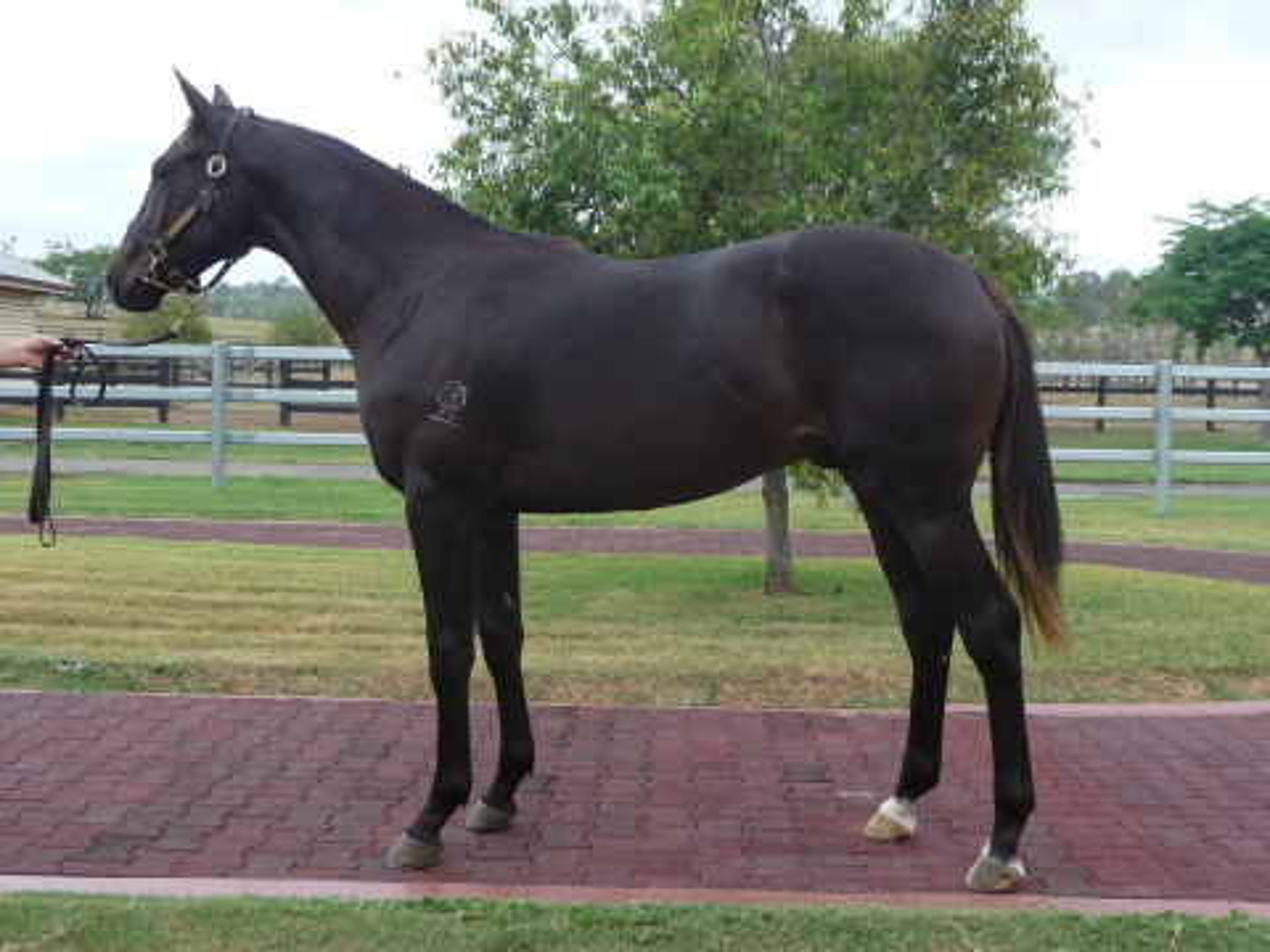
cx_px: 635
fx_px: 1027
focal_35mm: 28
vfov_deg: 49.7
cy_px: 476
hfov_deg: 63.4
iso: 100
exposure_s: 1/250
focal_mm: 4.7
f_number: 3.3
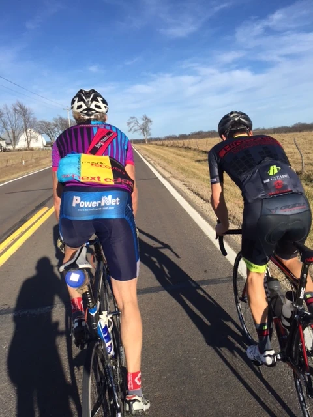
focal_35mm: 29
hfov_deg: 48.2
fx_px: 350
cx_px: 156
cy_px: 208
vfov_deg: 61.7
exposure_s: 1/2083
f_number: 2.2
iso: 32
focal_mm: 4.15
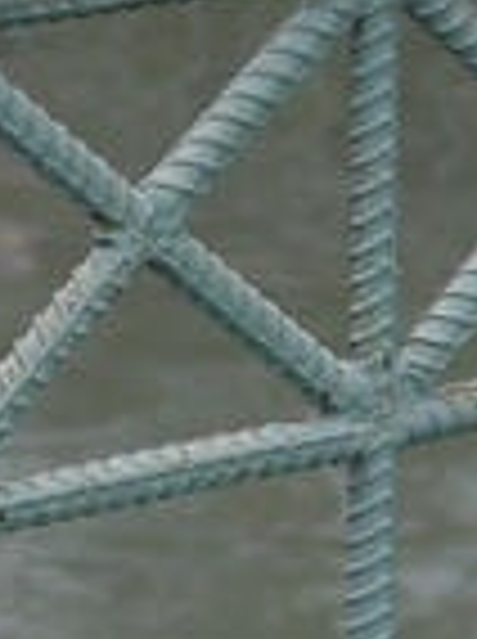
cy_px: 459
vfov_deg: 5.9
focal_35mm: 339
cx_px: 374
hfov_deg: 4.4
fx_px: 6247
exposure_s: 1/1300
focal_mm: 20
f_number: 2
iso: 160
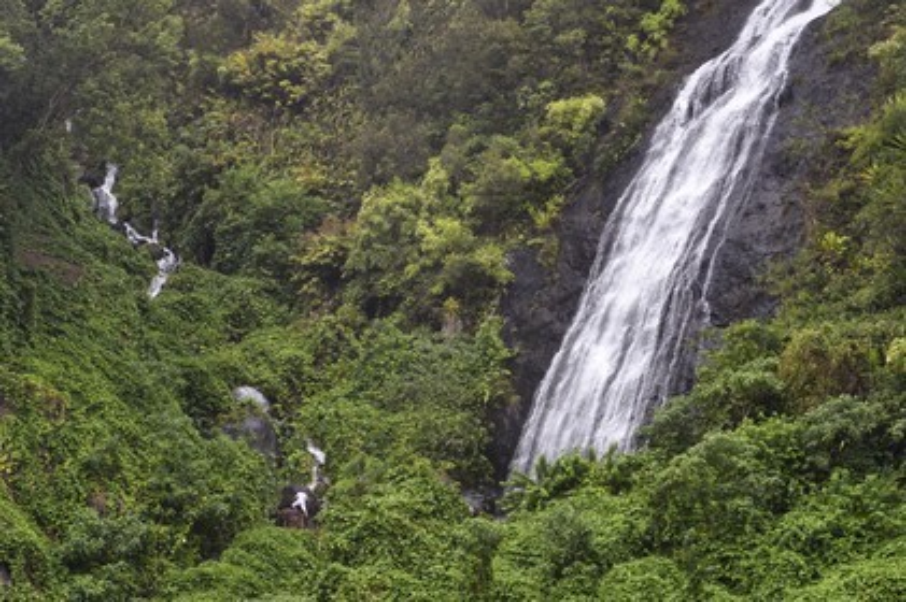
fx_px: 3772
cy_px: 301
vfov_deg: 9.1
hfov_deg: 13.7
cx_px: 453
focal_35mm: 150
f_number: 9
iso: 400
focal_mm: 150
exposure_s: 1/160
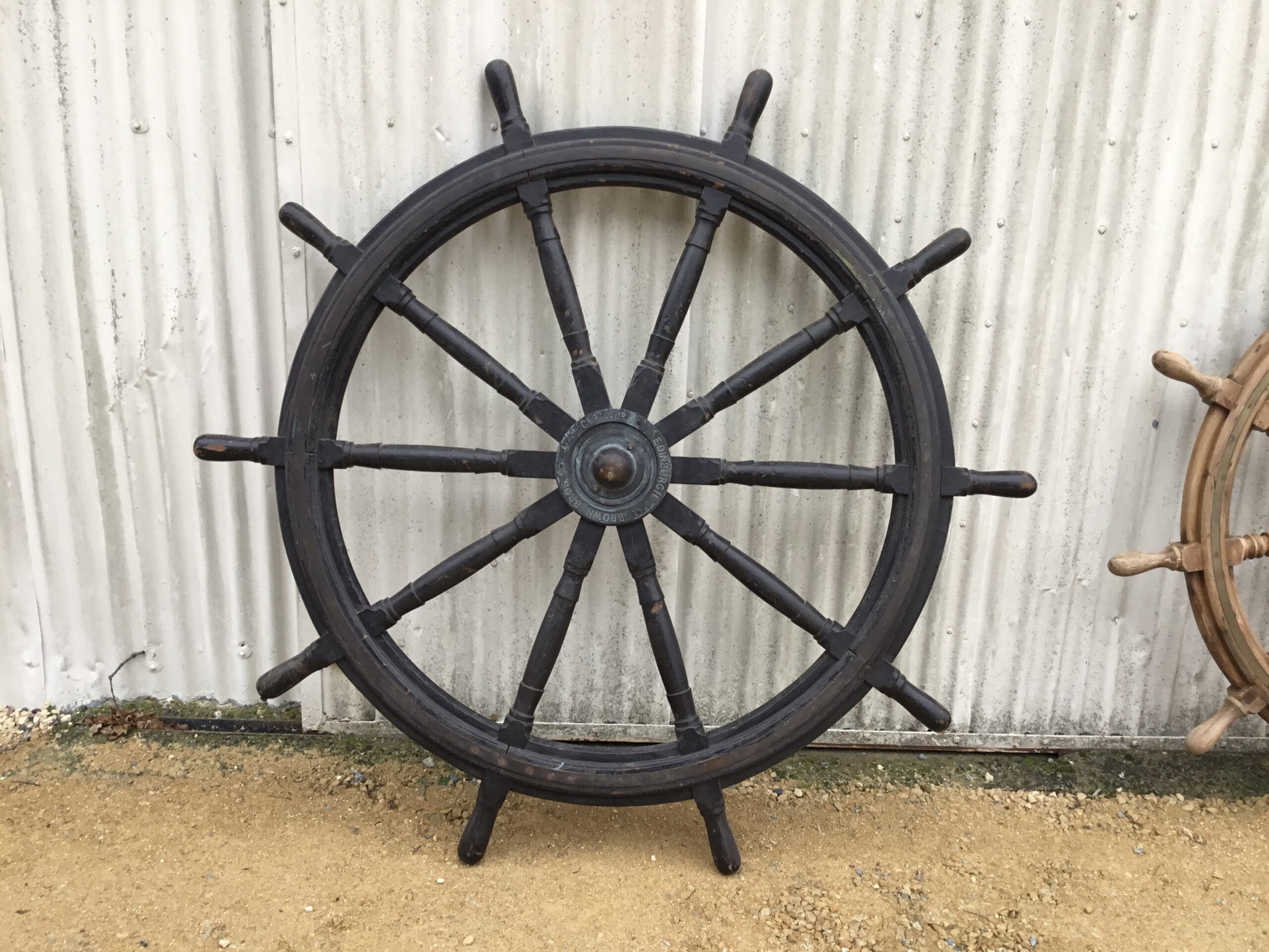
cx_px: 634
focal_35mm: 31
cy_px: 476
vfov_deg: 45.4
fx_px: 1136
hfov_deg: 58.4
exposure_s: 1/50
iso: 32
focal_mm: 3.3
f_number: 2.4
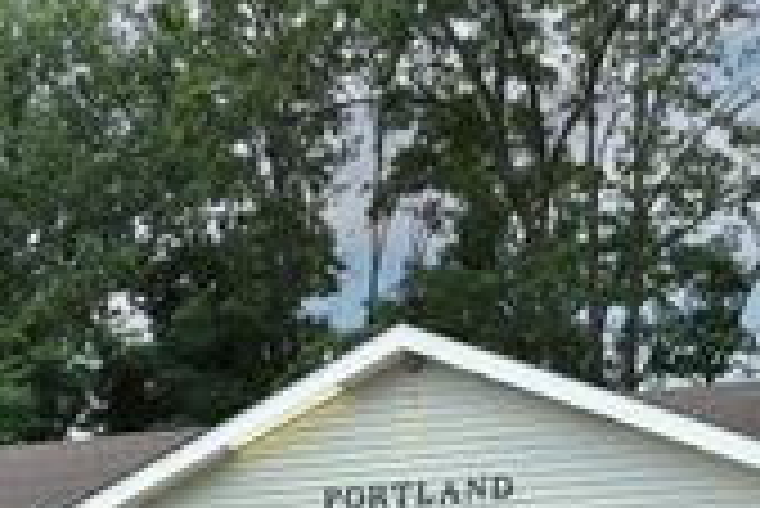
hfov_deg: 28.3
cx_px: 256
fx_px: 1500
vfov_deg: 17.5
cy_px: 731
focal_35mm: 71
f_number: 9
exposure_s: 1/160
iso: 640
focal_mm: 24
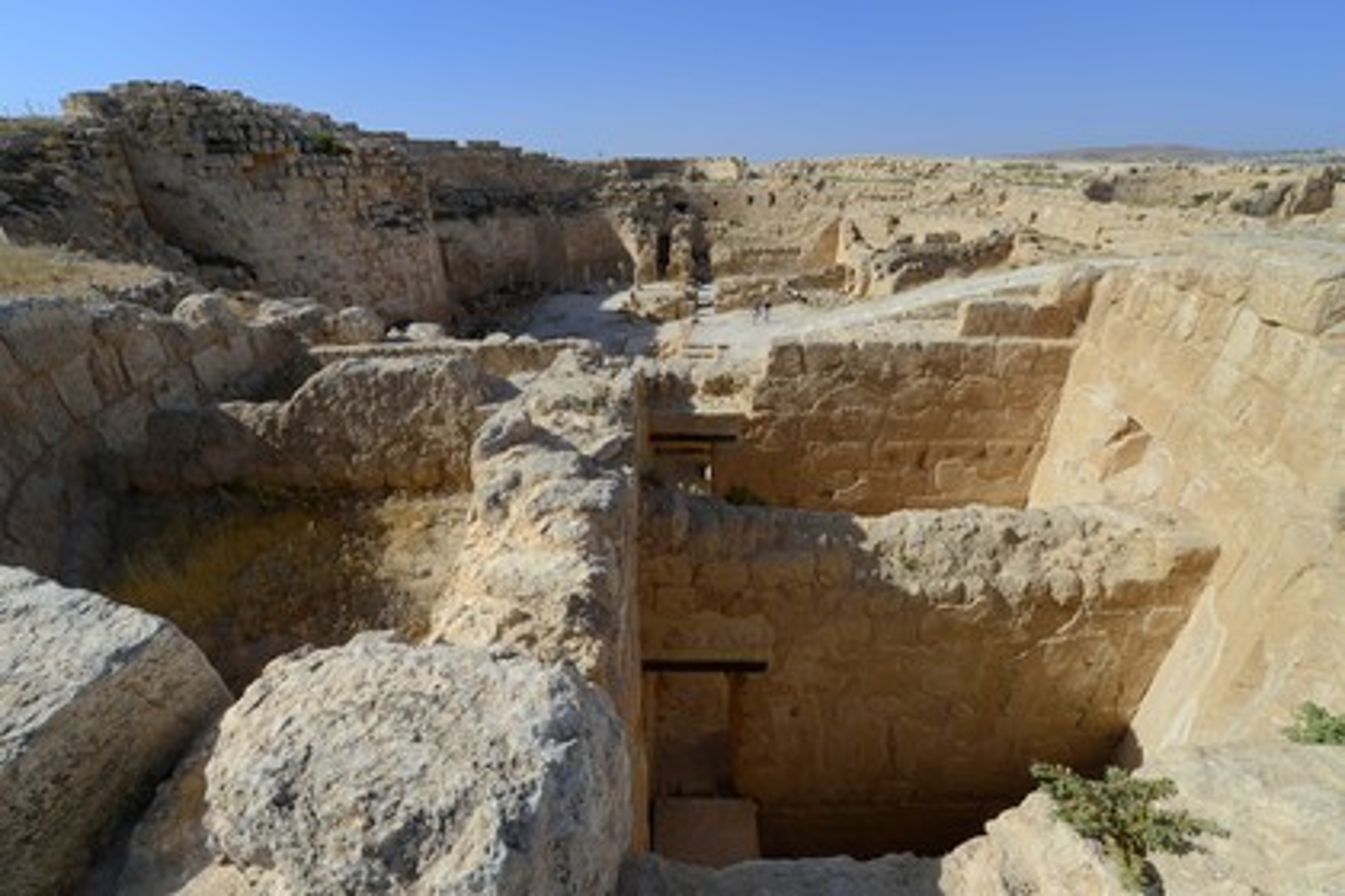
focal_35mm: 14
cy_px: 448
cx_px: 672
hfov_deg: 104.3
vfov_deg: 81.2
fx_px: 523
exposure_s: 1/250
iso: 200
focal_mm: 14
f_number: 14
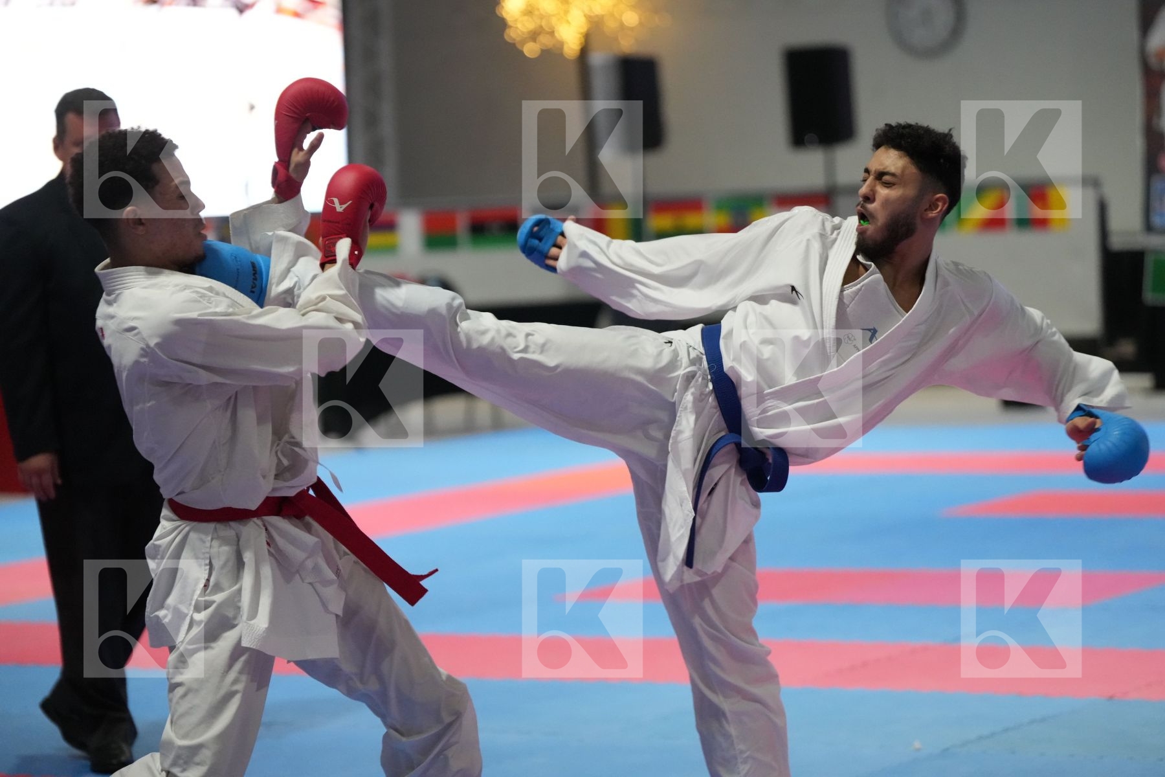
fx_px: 4045
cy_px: 388
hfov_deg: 16.4
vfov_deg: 11.0
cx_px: 582
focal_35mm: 125
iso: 6400
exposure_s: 1/800
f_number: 2.8
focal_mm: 125
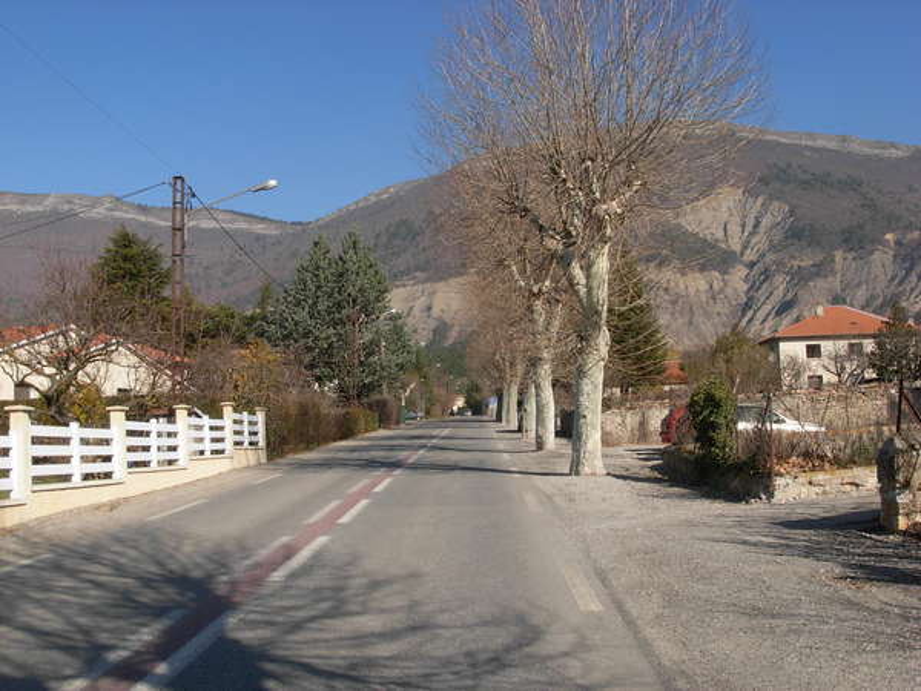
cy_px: 346
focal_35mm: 38
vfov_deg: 37.7
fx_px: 1011
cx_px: 460
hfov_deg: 49.0
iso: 79
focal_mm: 6.3
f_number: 4.9
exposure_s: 1/542
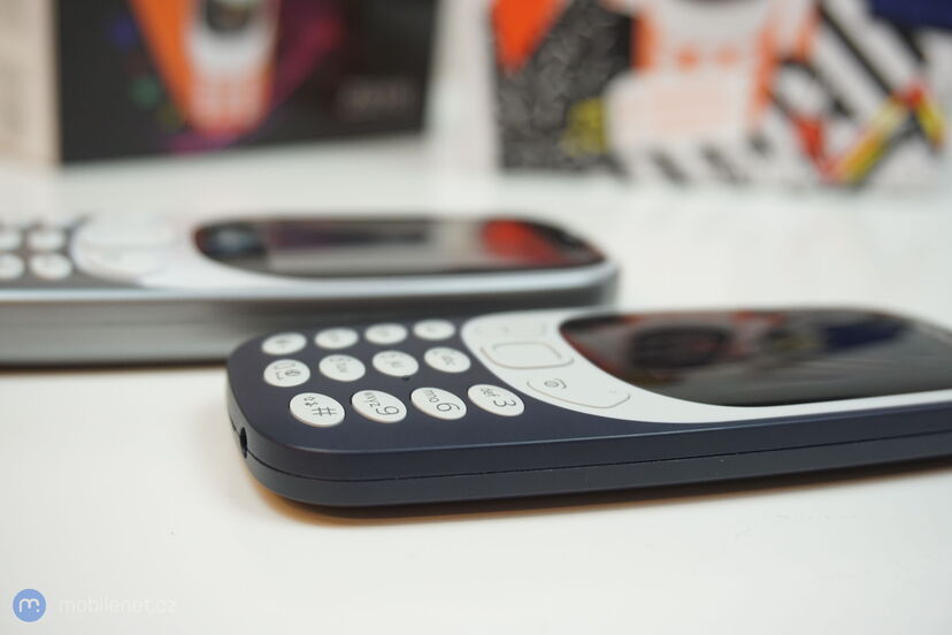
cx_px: 476
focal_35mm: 44
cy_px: 318
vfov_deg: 30.8
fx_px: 1150
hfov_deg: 45.0
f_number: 4.5
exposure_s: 1/60
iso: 400
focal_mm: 29
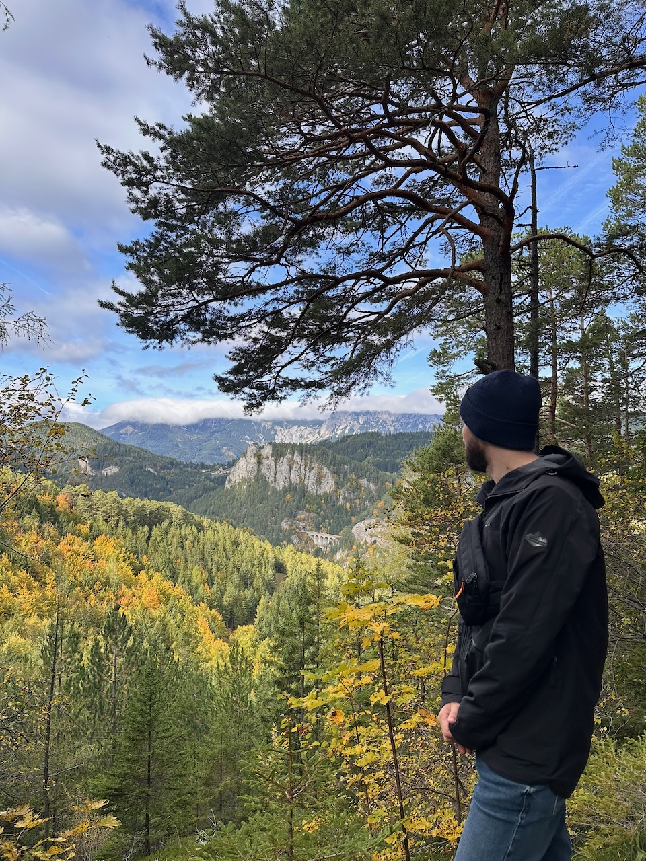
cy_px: 430
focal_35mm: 24
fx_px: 597
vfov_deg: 71.6
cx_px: 323
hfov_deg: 56.8
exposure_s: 1/1453
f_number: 1.78
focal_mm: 6.86
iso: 80
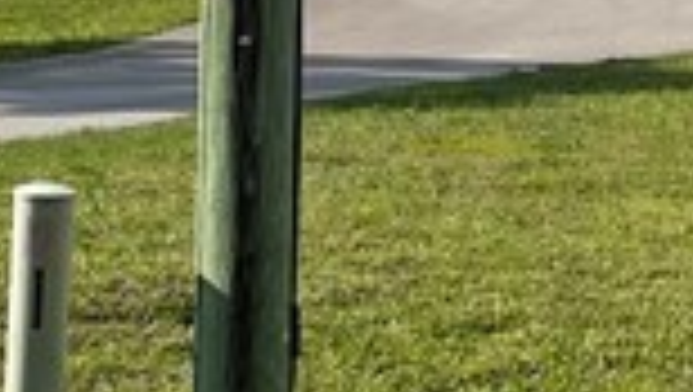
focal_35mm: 181
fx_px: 3329
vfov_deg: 6.7
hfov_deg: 11.8
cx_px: 698
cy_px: 108
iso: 32
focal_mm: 5.1
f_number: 1.6
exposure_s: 1/4202
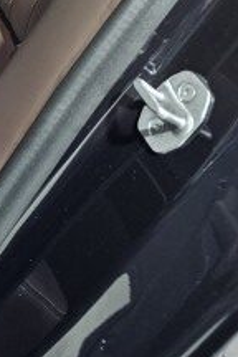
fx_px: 704
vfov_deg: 24.6
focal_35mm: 71
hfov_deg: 17.5
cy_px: -112
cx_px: -102
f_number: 1.7
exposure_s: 1/33.3
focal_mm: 6.3
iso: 640
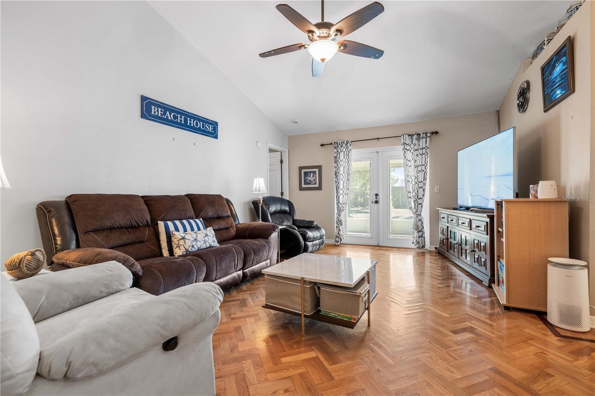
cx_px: 298
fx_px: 264
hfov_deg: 96.7
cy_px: 198
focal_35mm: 16
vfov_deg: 73.7
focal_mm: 16
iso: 200
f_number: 8
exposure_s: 1
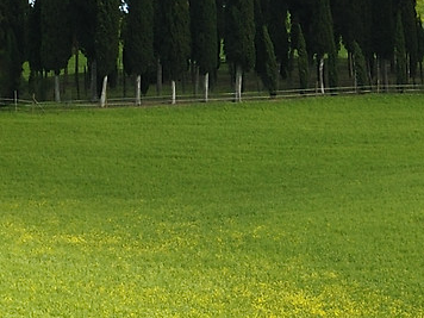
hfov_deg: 6.8
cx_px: 191
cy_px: -76
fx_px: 3564
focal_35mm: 291
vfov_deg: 5.1
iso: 200
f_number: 10
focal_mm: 30
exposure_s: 1/320
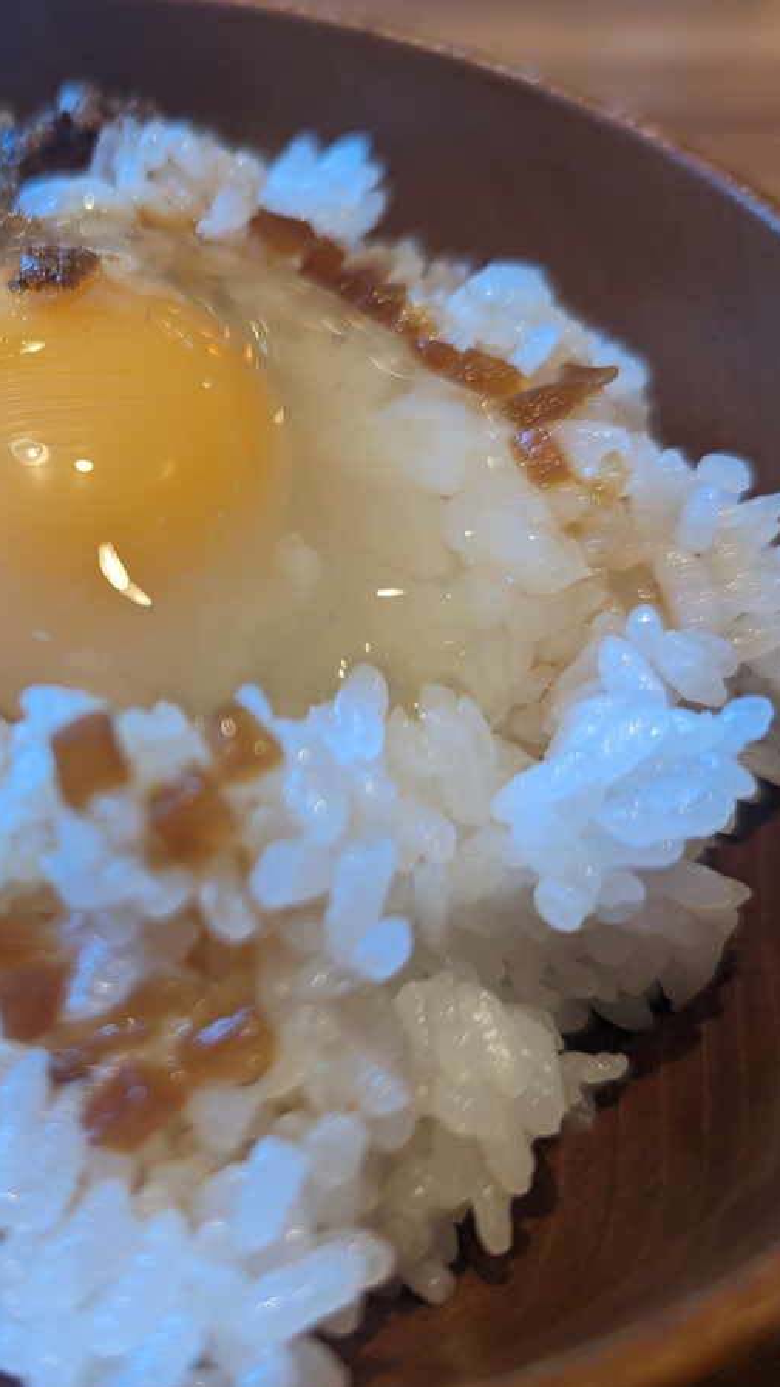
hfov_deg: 31.9
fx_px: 1287
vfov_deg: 56.6
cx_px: 57
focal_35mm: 35
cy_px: 697
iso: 72
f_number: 1.85
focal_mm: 6.81
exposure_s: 1/44.7
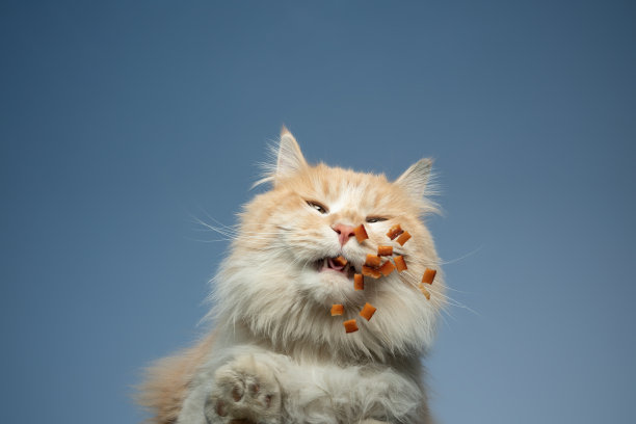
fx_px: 618
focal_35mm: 35
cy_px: 212
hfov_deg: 54.4
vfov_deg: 37.9
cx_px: 318
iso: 160
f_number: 10
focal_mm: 35
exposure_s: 1/200
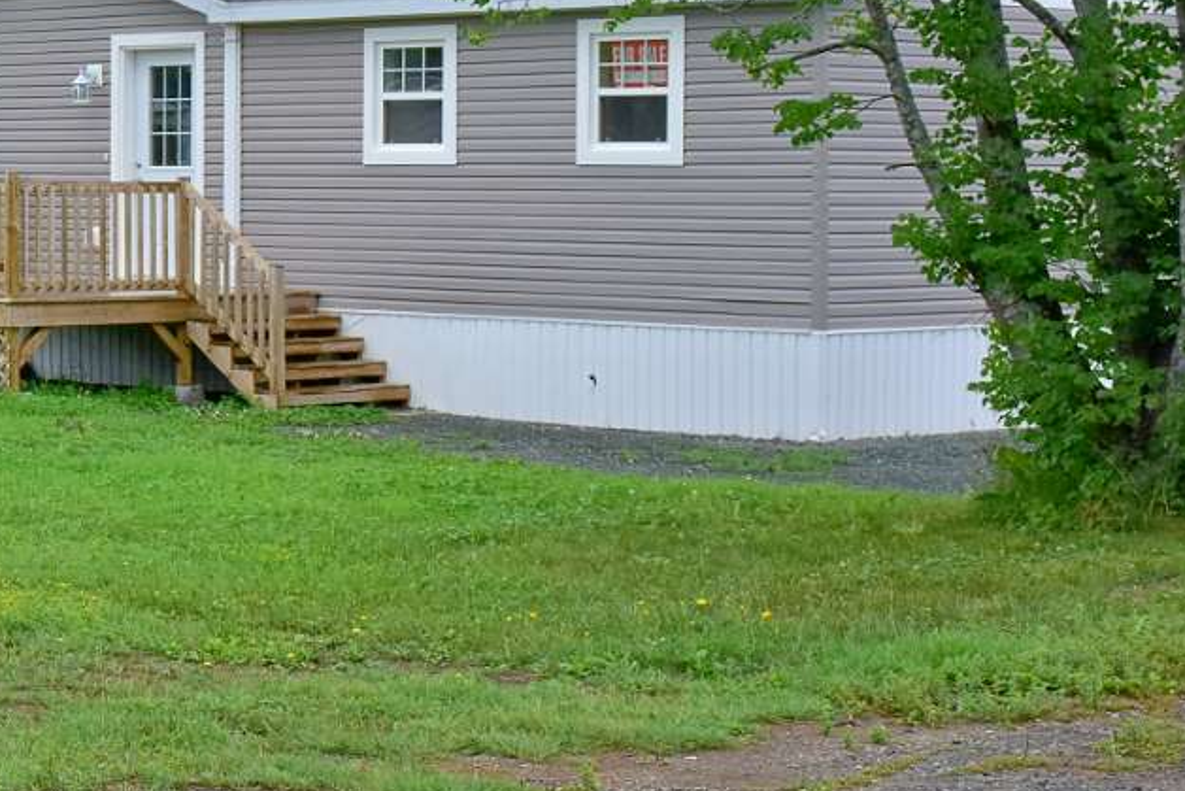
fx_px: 2831
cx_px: 153
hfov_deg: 23.1
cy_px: 138
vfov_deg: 15.8
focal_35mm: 86
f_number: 7.1
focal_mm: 30
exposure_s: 1/1250
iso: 320
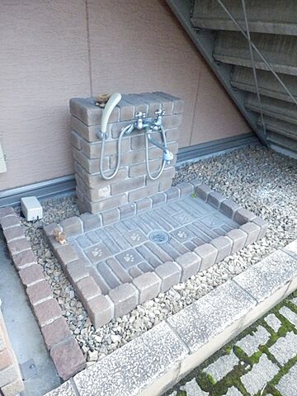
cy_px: 198
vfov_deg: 71.6
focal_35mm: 24
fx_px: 275
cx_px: 148
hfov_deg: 56.8
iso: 1600
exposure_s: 1/125
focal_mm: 4.2
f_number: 3
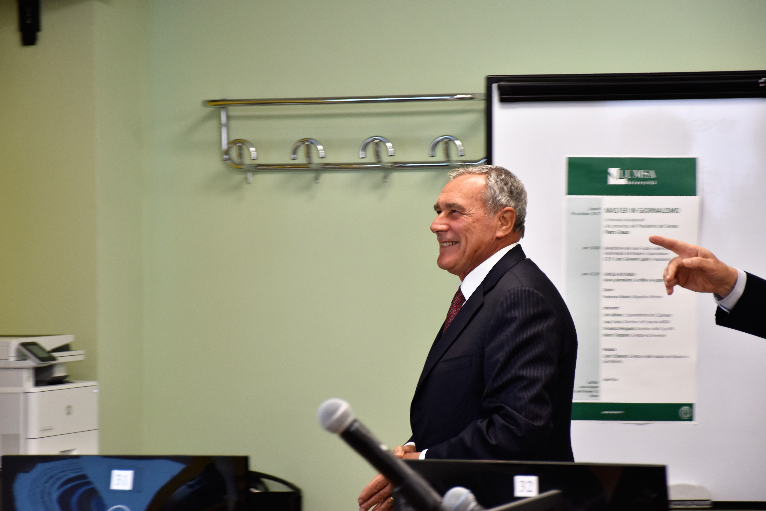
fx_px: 3032
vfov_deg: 9.6
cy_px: 256
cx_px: 383
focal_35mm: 142
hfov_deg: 14.4
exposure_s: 1/60
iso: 640
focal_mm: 95
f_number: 5.3
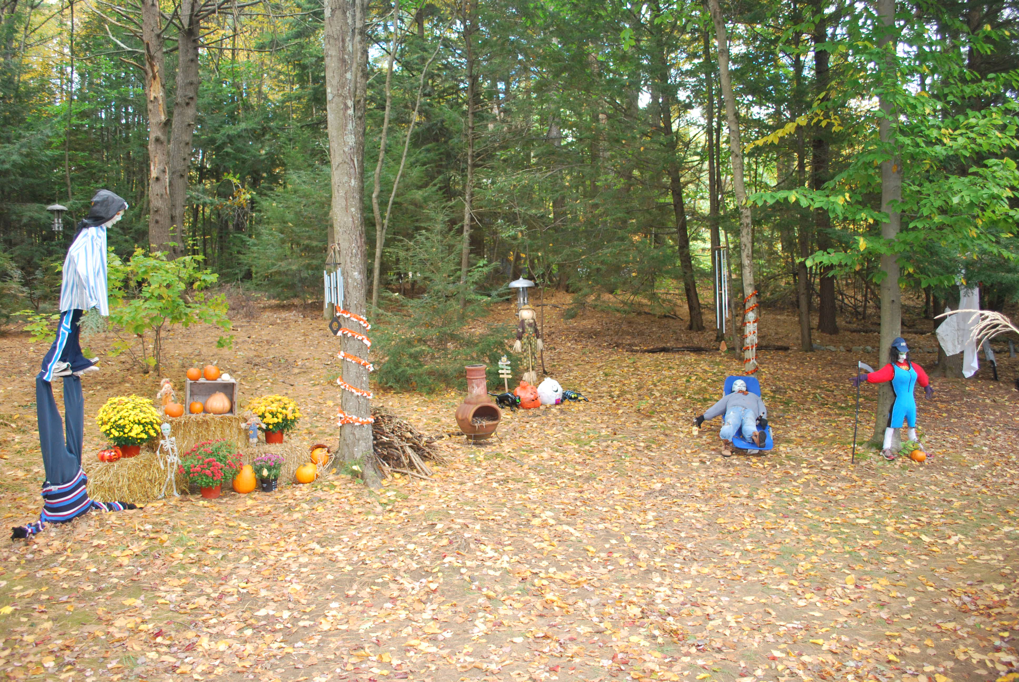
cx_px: 510
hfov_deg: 67.3
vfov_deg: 48.0
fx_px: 765
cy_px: 341
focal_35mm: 27
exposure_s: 1/60
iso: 400
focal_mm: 18
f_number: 3.5
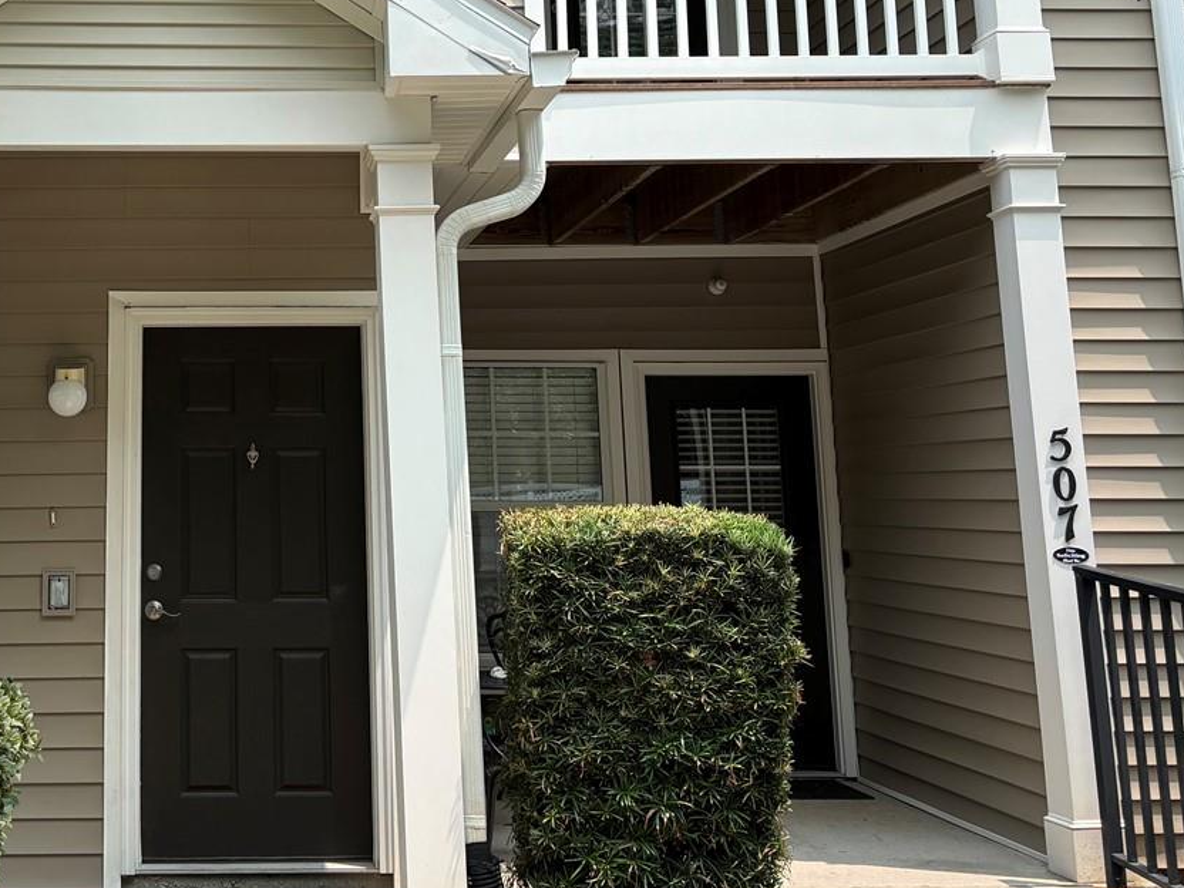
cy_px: 184
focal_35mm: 50
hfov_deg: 36.7
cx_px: 212
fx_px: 1710
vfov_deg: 28.5
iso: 50
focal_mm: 5.96
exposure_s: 1/1362
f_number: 1.6
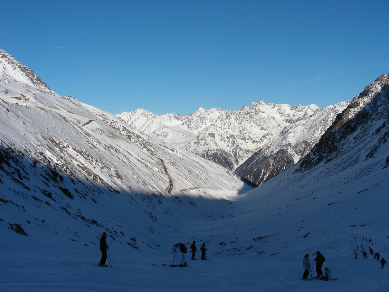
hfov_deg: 49.0
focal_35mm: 38
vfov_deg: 37.7
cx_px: 194
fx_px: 427
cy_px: 146
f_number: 5.6
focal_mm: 6.3
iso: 50
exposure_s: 1/442
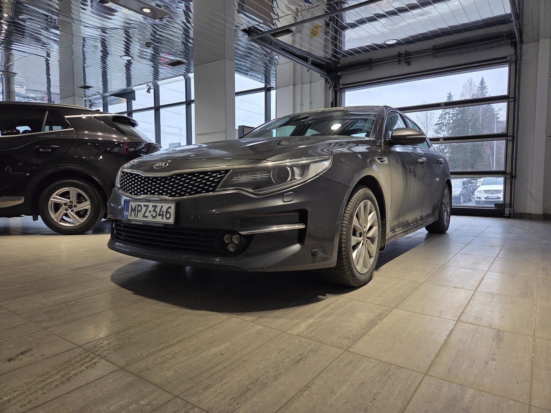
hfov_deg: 73.9
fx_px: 366
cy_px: 206
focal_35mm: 23
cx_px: 276
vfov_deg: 58.9
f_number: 1.8
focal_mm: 5.4
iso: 40
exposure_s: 1/180
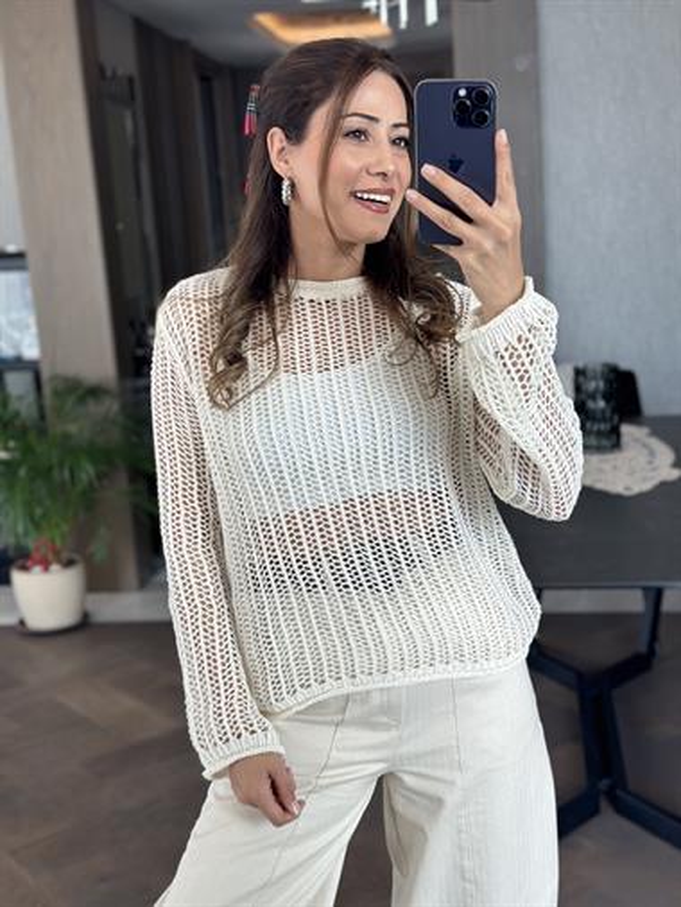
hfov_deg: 30.3
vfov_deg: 39.6
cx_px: 340
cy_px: 454
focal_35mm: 48
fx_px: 1258
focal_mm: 6.86
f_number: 1.78
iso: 80
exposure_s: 1/174
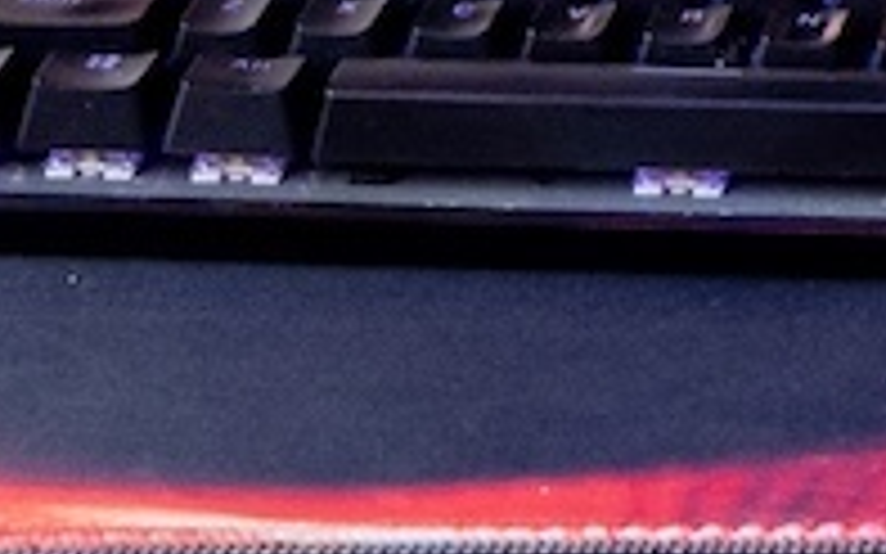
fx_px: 5745
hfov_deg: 8.6
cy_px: -1160
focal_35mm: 238
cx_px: 1462
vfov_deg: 5.2
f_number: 5.6
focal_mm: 24
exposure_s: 1/125
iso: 1600
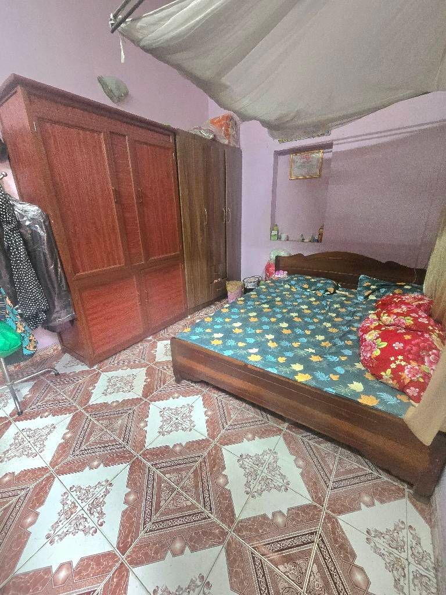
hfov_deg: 89.9
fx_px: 223
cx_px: 223
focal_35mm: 13
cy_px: 298
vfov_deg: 106.2
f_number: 2.2
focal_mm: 2.2
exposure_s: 1/50.3
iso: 1000
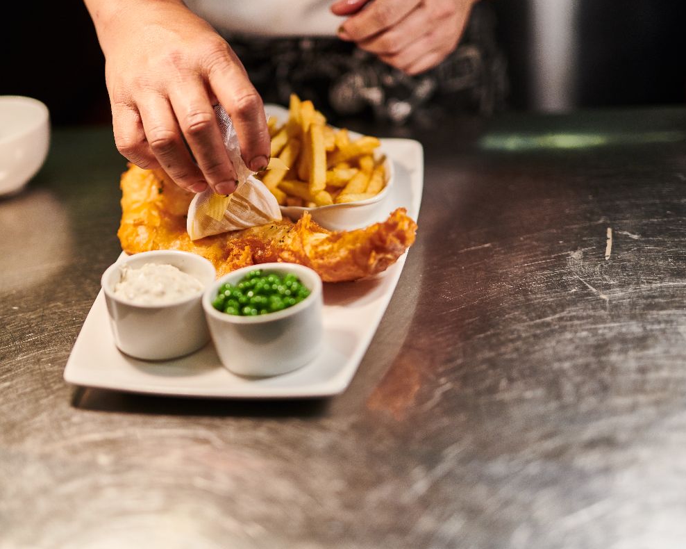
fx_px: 1157
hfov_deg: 33.0
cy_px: 277
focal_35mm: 57
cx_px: 294
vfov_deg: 26.7
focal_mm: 50
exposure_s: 1/4000
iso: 500
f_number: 1.4
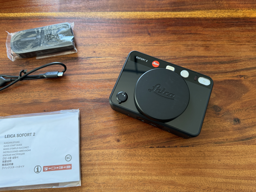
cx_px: 128
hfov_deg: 71.6
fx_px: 177
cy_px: 96
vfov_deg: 56.8
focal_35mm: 24
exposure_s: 1/83
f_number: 1.78
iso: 200
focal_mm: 6.86
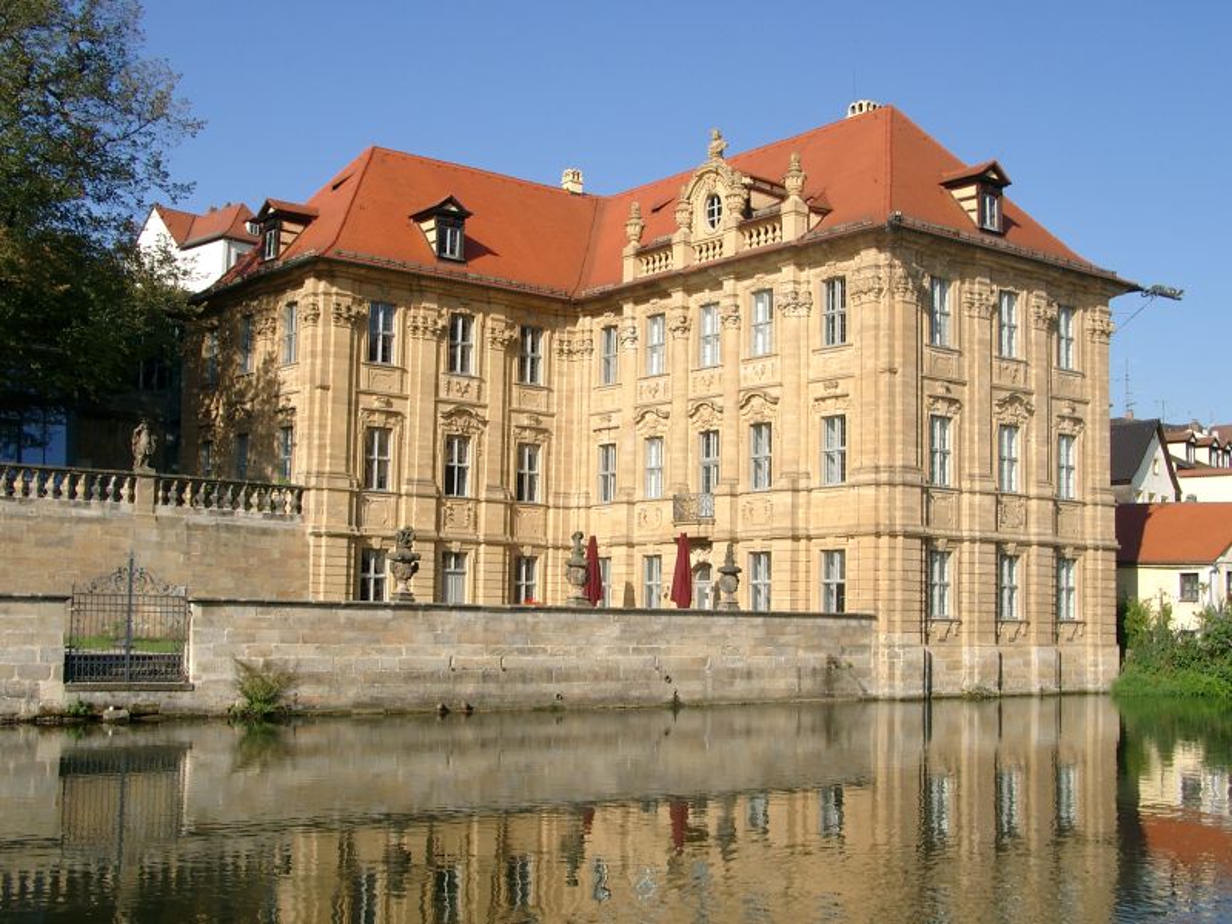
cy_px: 462
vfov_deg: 34.3
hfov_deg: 44.8
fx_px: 1495
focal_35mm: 42
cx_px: 616
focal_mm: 8.82
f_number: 4
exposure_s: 1/678
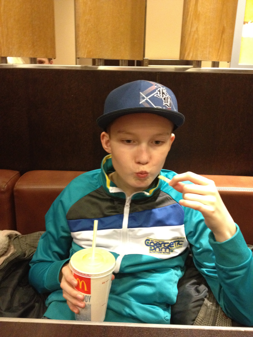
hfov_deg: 40.7
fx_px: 341
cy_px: 168
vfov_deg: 52.6
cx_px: 126
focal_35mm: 35
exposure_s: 1/15
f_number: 2.4
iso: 500
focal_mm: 4.28
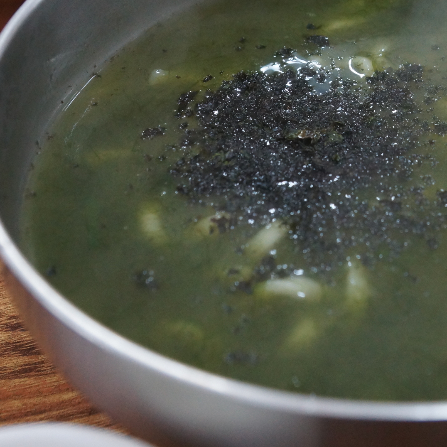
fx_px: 1125
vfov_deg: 22.3
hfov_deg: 21.9
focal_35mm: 77
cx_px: 405
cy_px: 114
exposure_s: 1/160
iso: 1250
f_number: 4
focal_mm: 26
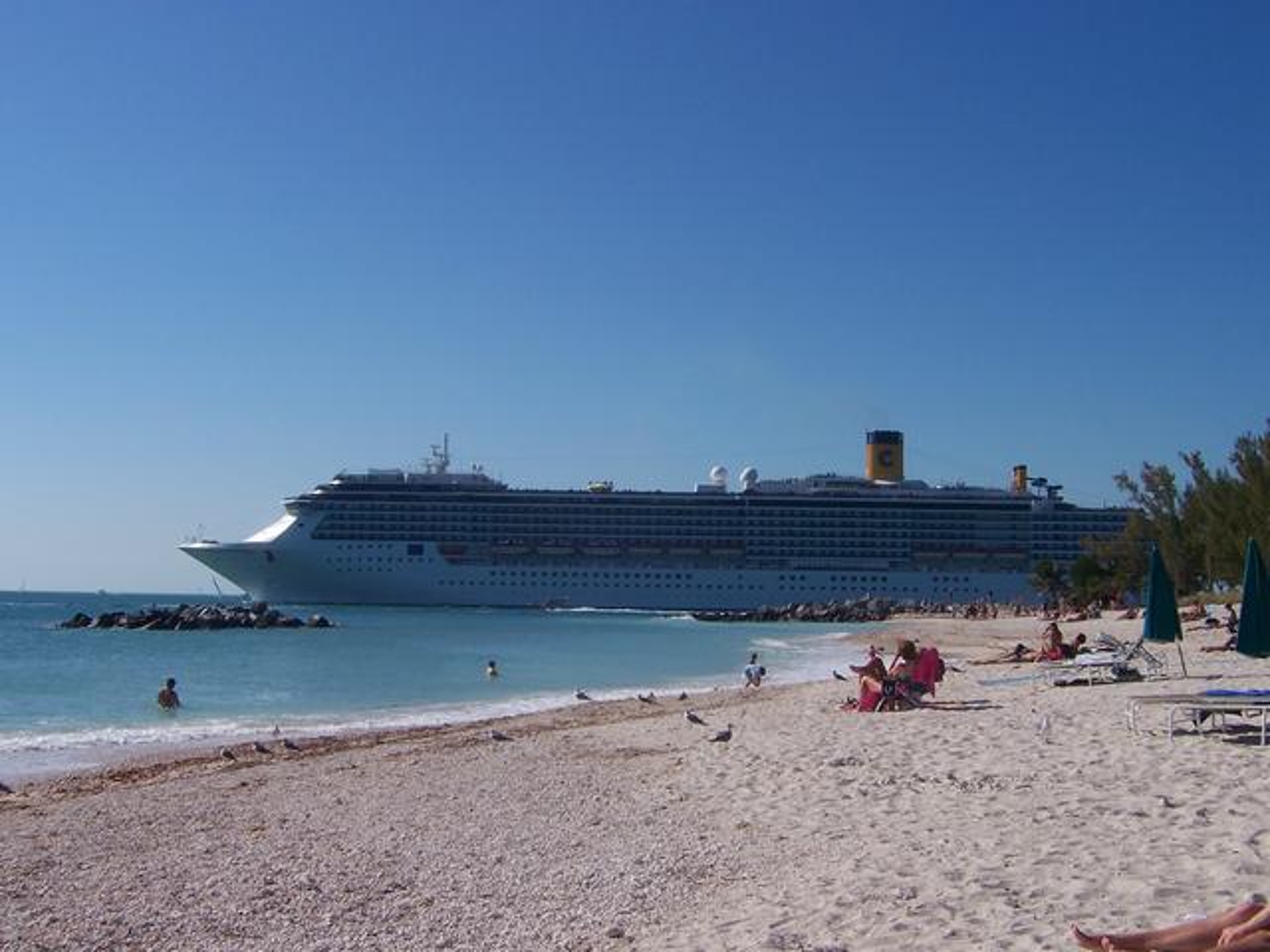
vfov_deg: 32.9
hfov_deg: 42.9
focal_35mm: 44
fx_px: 1614
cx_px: 635
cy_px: 476
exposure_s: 1/1000
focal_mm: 7.3
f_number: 5.6
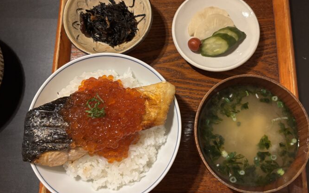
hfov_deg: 58.1
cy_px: 91
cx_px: 167
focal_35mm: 33
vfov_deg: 38.3
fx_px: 278
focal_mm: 5.96
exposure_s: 1/33
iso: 640
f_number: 1.6
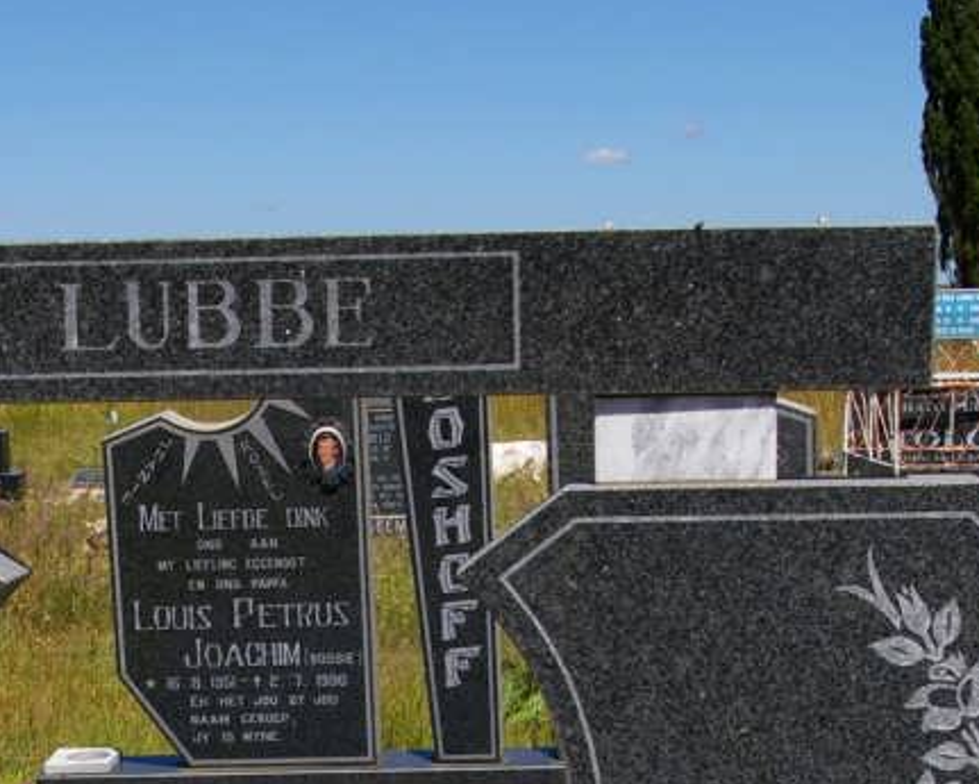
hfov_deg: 20.3
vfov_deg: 16.0
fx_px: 2724
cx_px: 304
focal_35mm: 94
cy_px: 827
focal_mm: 24
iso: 200
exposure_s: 1/250
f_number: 11
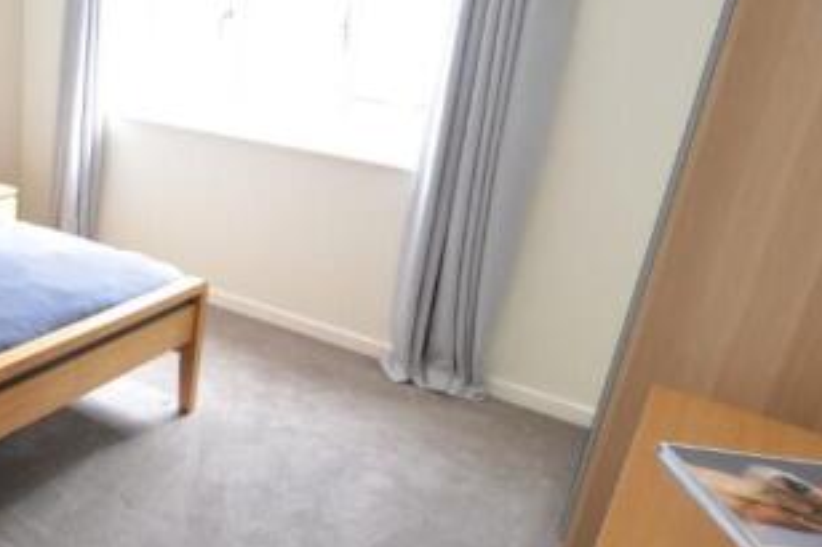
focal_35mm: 32
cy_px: 282
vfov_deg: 41.1
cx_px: 120
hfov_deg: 53.2
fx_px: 730
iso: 400
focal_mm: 10
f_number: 8
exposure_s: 1/5
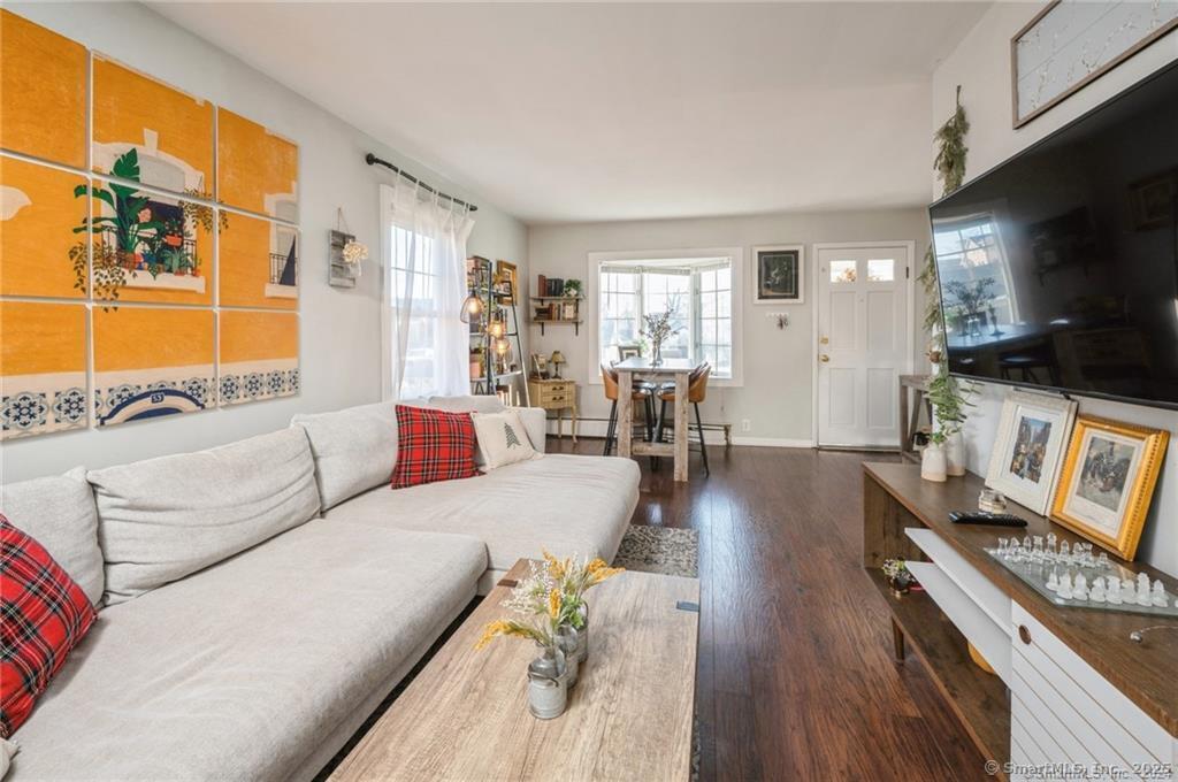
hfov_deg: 104.3
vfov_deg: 81.1
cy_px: 391
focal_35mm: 14
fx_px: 458
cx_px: 589
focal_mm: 14
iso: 200
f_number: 11
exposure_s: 1/13
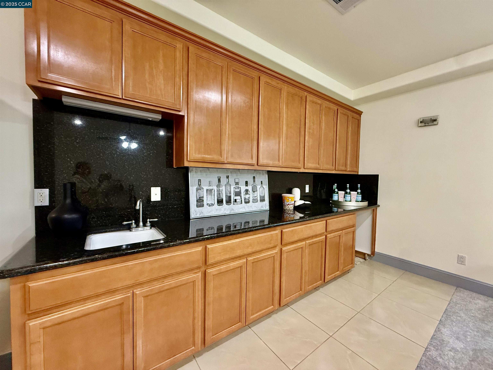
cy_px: 185
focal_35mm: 14
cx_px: 246
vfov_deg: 85.7
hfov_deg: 102.1
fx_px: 199
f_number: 2.2
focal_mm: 2.22
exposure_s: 1/60
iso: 500
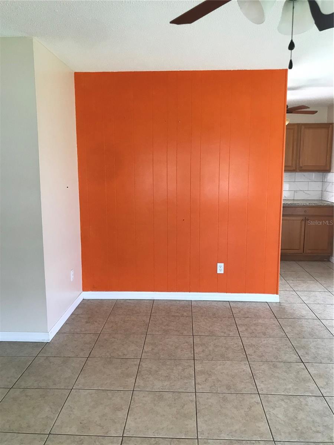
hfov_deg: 49.7
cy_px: 222
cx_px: 167
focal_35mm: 28
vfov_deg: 63.4
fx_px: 360
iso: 25
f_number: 1.8
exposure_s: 1/30
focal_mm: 3.99
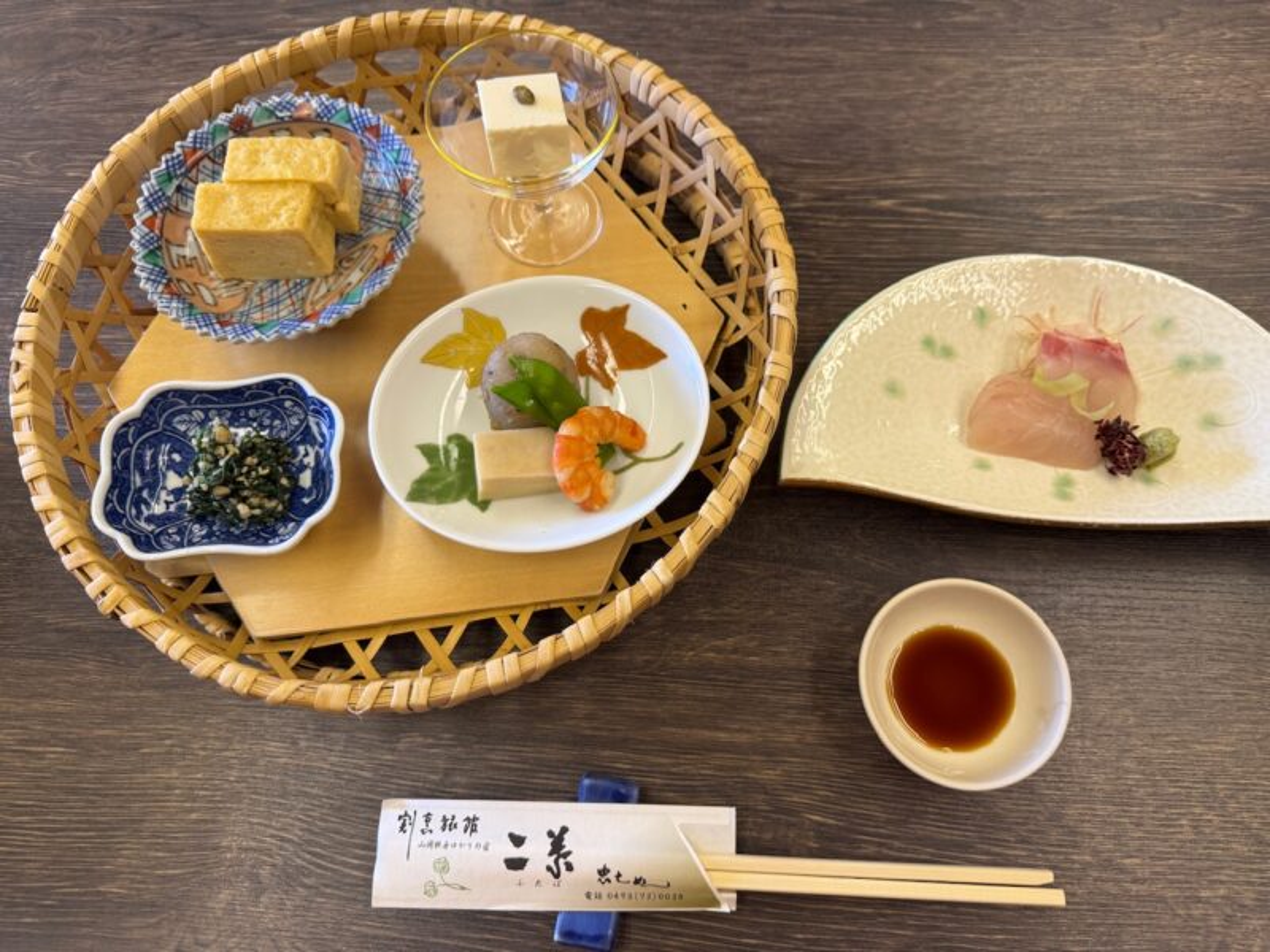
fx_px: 881
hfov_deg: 71.6
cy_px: 476
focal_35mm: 24
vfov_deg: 56.8
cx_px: 635
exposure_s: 1/50
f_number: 1.78
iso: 160
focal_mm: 6.76
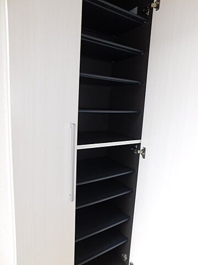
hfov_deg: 58.9
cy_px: 132
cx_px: 99
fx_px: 175
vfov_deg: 73.9
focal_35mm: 23
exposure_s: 1/60
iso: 125
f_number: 3
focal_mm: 4
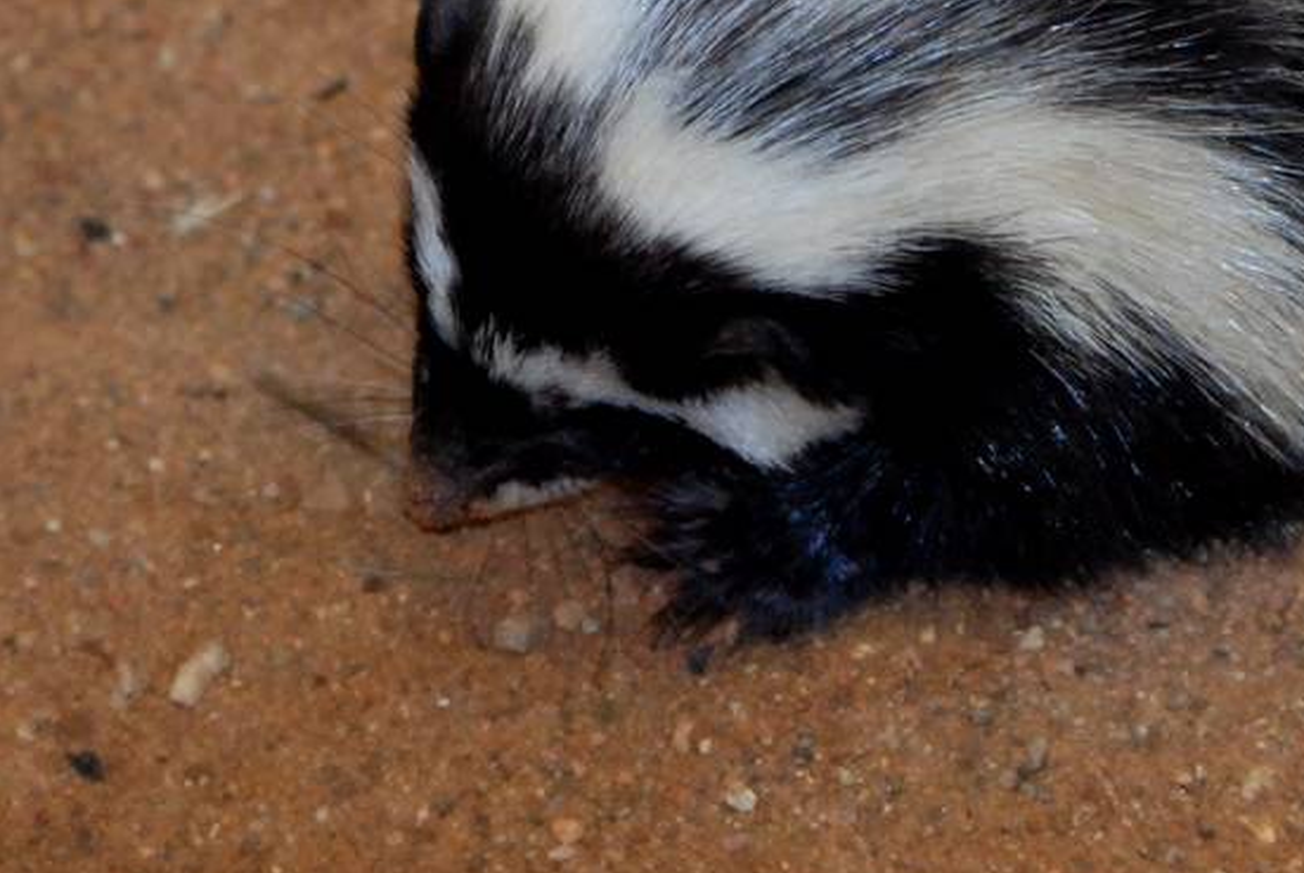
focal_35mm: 479
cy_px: 46
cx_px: 1661
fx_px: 17373
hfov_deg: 4.3
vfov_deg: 2.9
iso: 1000
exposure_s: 1/60
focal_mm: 110
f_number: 5
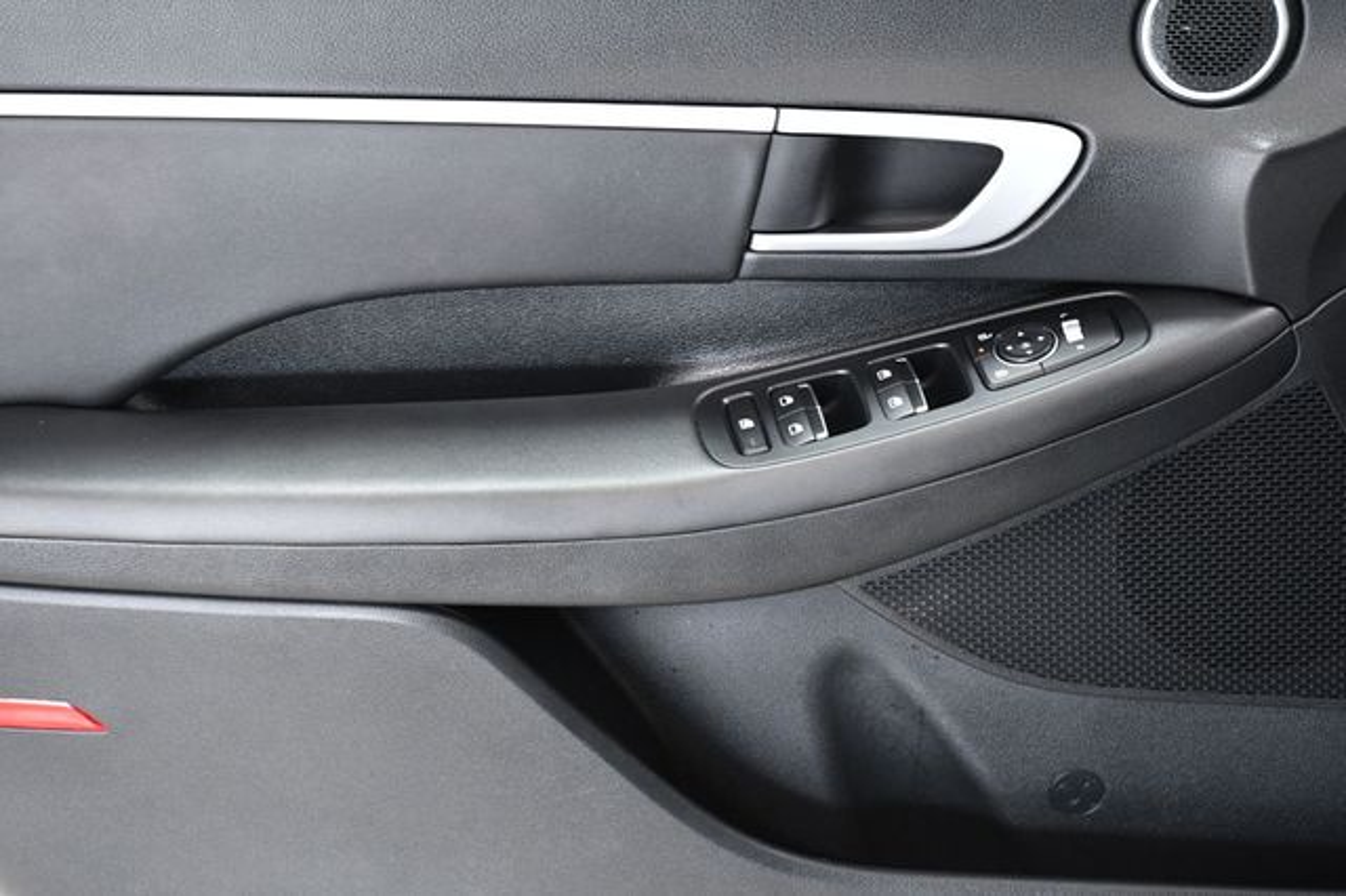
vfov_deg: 17.5
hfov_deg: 26.0
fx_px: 2915
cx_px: 673
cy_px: 448
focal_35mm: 78
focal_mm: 52
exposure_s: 1/80
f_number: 7.1
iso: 2500
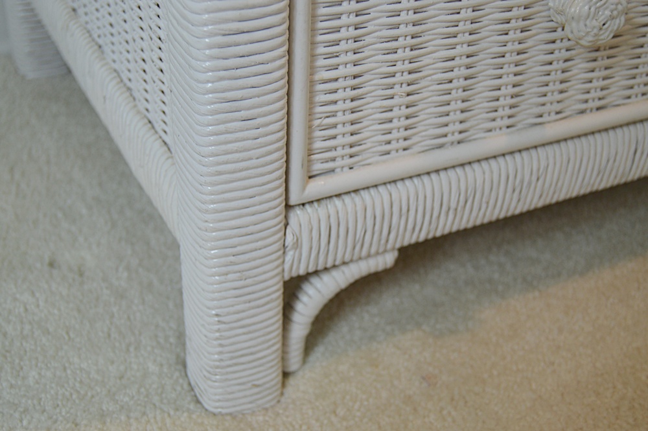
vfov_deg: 25.7
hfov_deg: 37.9
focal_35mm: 52
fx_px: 944
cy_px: 216
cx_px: 324
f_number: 4.5
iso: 500
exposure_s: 1/60
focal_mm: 35
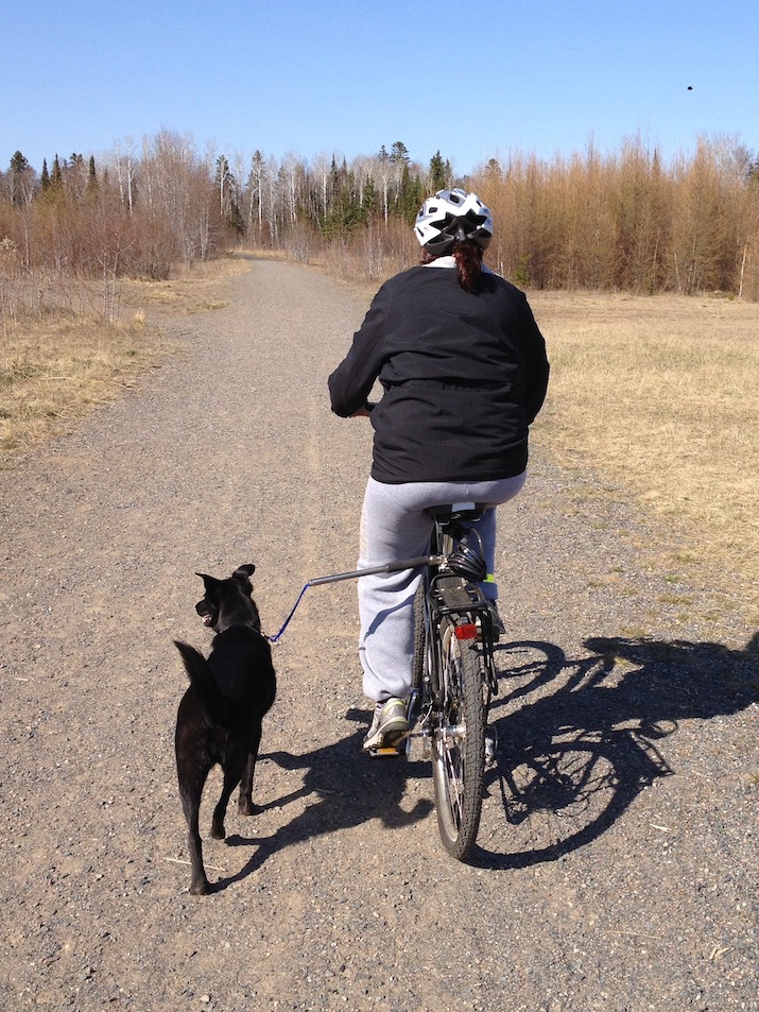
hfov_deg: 30.8
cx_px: 460
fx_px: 1374
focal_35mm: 47
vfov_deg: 40.4
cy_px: 533
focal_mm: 4.28
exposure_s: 1/1534
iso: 64
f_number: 2.4
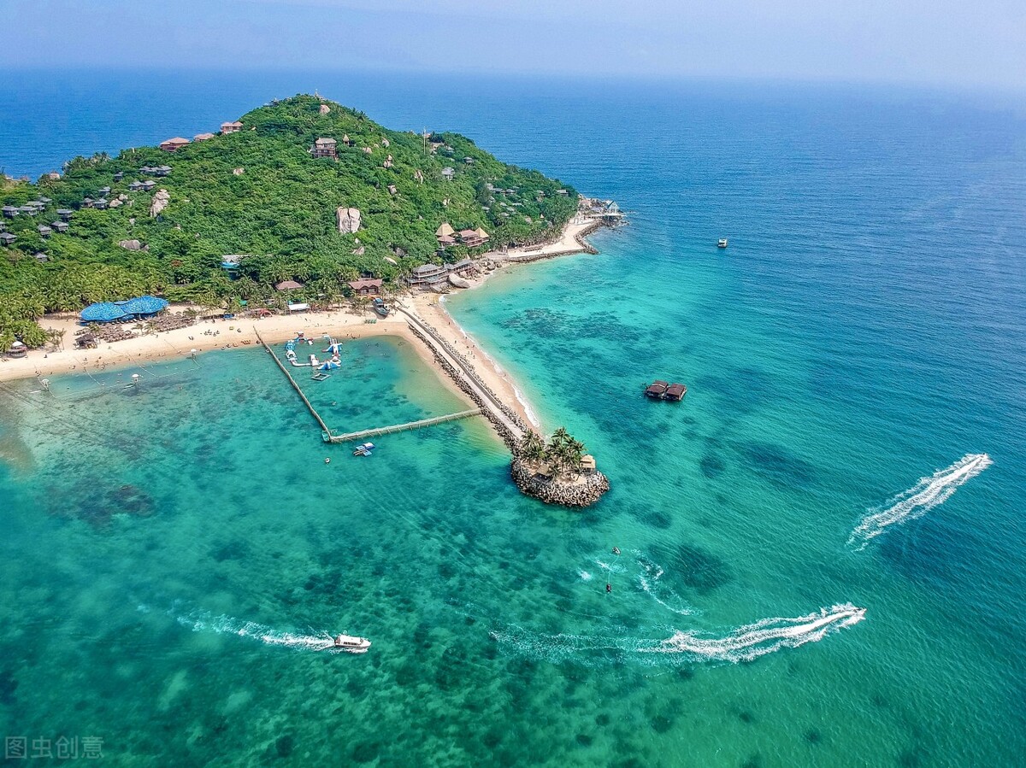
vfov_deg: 54.8
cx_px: 513
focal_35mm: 25
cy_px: 384
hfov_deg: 69.4
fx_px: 741
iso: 100
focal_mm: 4.49
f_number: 2.6
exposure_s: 1/1000
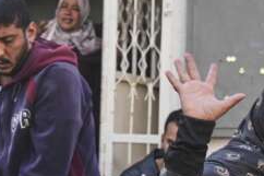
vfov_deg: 11.4
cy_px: 179
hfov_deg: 17.2
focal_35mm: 119
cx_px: 89
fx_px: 872
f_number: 4
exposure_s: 1/500
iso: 200
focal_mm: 43
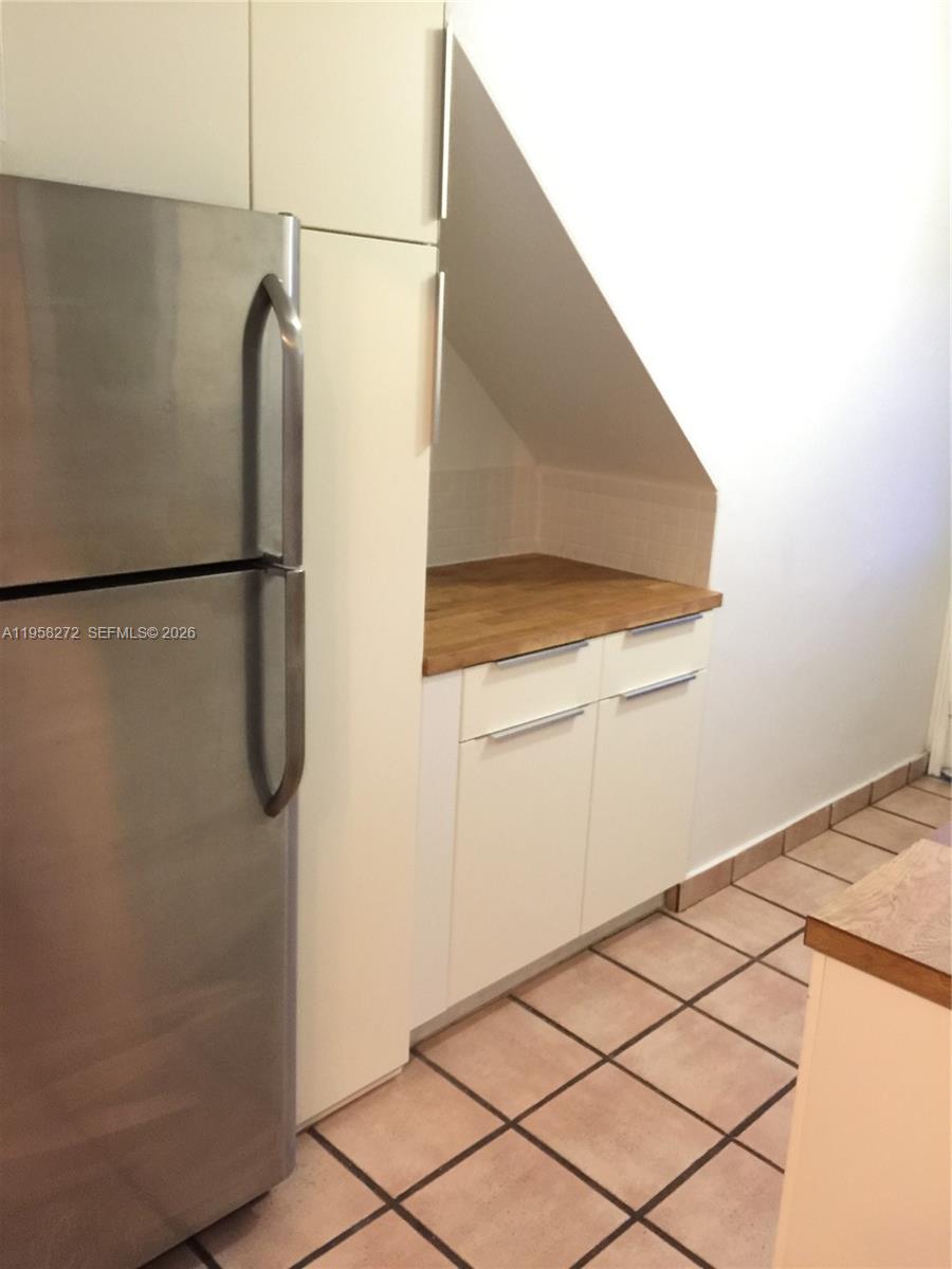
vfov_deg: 61.7
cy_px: 634
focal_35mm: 29
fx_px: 1063
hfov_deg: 48.2
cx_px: 476
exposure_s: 1/4
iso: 100
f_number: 2.2
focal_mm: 4.15
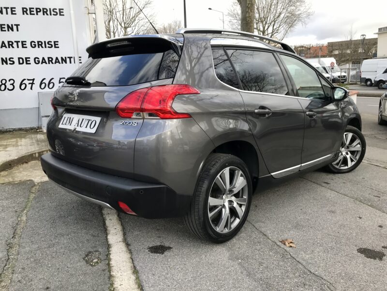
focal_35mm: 28
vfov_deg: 49.7
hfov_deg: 63.4
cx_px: 194
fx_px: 313
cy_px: 146
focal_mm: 3.99
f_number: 1.8
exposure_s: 1/319
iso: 20
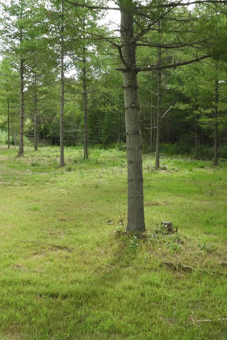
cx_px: 132
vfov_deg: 42.7
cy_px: 153
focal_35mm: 46
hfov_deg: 29.2
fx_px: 435
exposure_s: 1/400
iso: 100
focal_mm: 4.3
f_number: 3.3
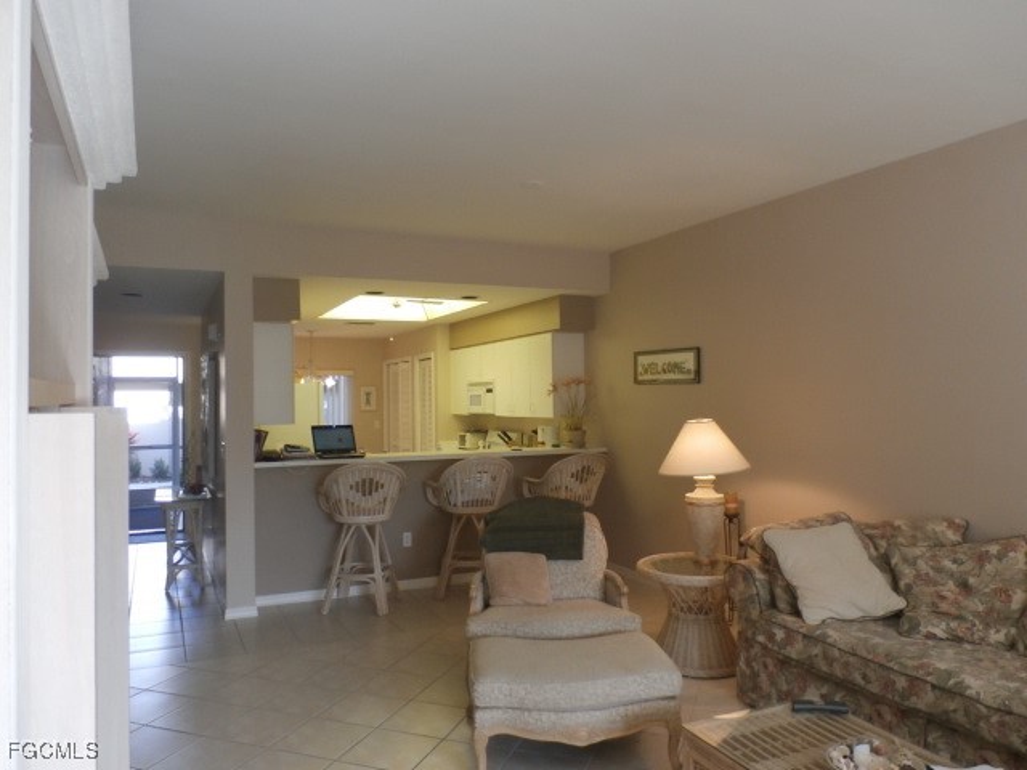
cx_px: 514
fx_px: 742
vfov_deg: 54.9
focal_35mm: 25
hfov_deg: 69.4
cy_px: 385
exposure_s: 1/50
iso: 200
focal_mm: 4.5
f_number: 3
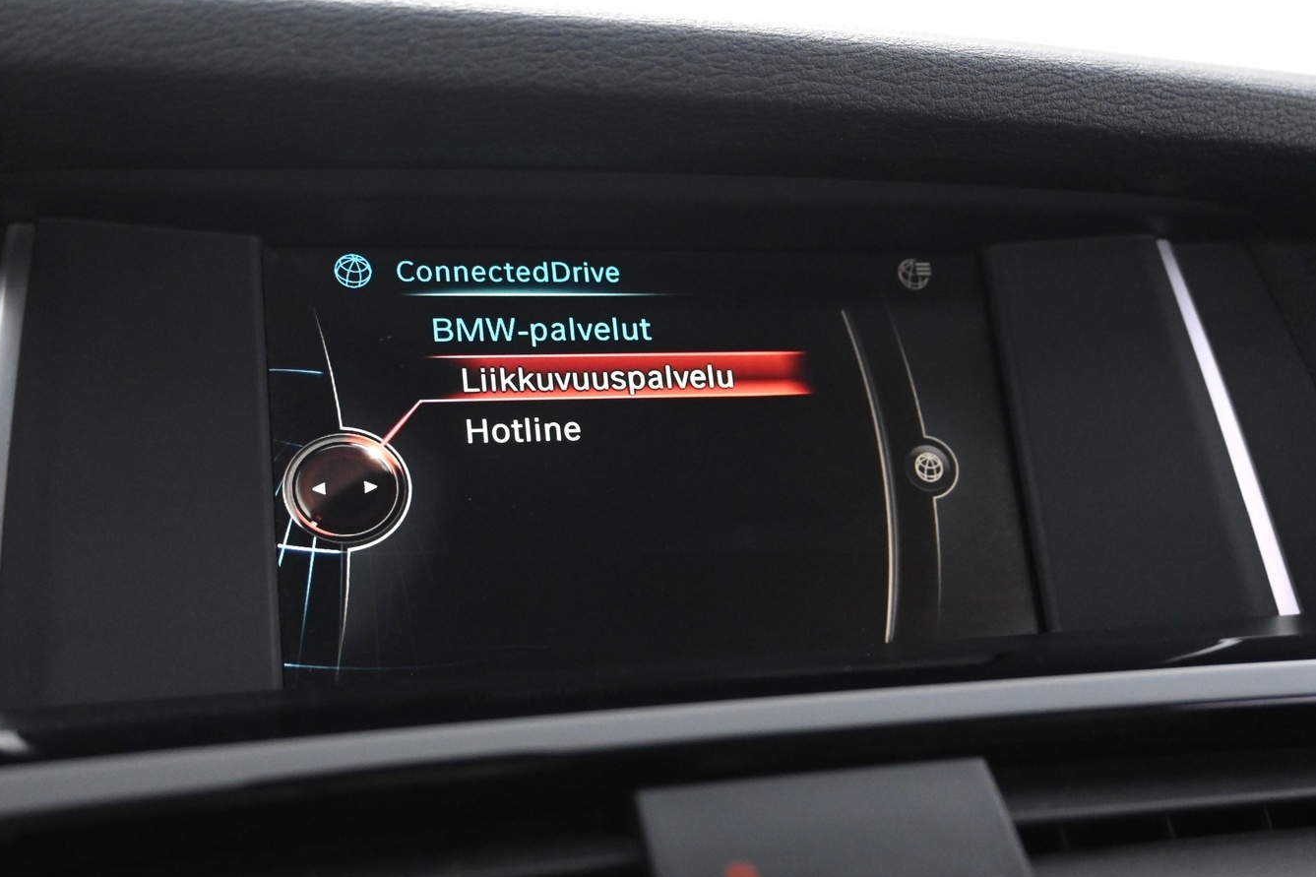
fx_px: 1495
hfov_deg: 47.5
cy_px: 435
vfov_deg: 32.7
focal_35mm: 41
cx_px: 616
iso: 3200
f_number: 4
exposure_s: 1/25
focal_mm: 22.5
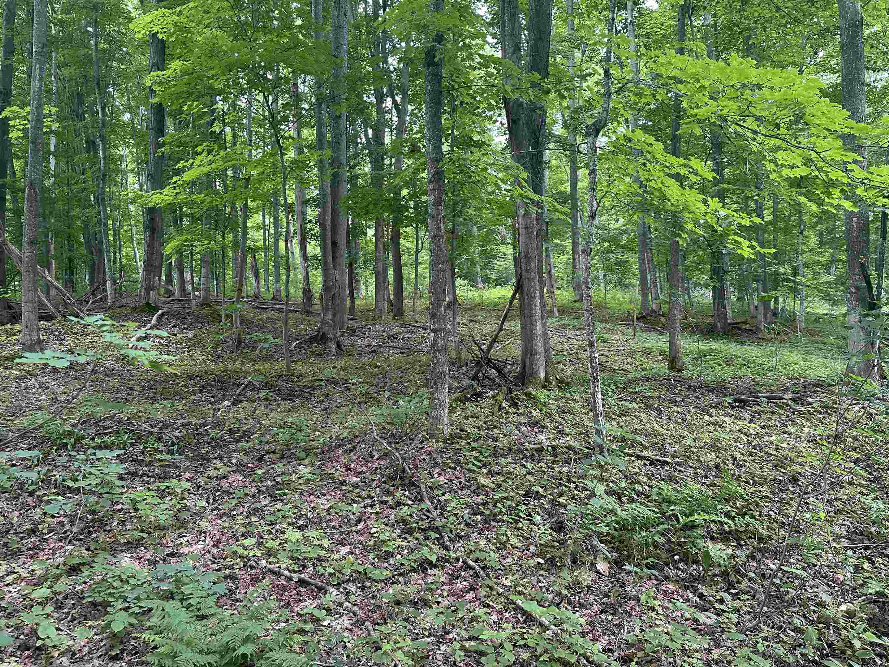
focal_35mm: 27
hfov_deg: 65.2
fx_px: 693
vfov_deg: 51.3
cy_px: 313
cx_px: 479
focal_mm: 6.86
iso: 200
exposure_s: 1/121
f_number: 1.78
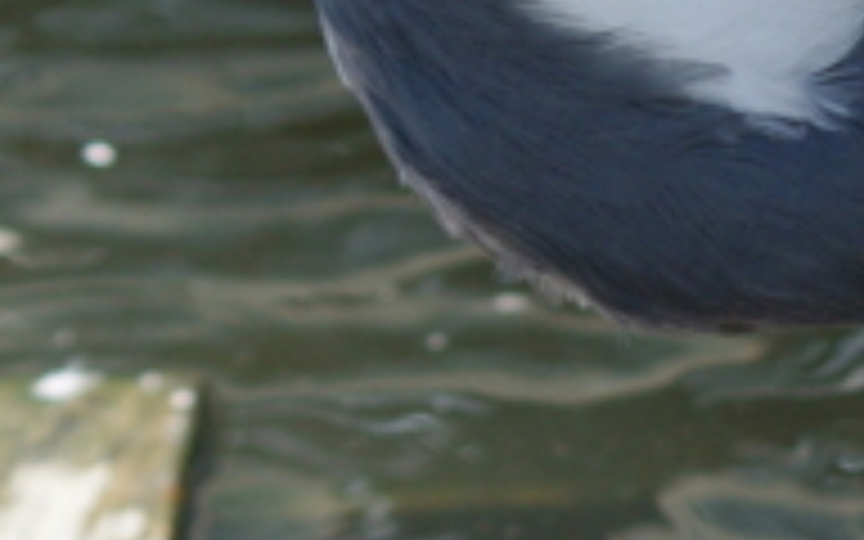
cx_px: 1098
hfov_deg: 4.1
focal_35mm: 510
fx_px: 12009
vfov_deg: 2.6
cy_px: 360
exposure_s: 1/500
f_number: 5.6
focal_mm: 62.5
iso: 400
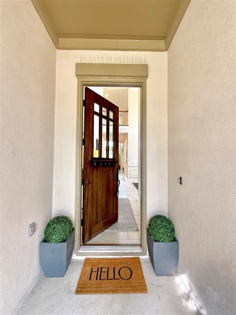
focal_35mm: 14
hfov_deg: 85.7
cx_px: 118
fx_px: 127
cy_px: 158
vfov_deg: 102.1
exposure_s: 1/120
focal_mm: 2.22
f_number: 2.2
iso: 250
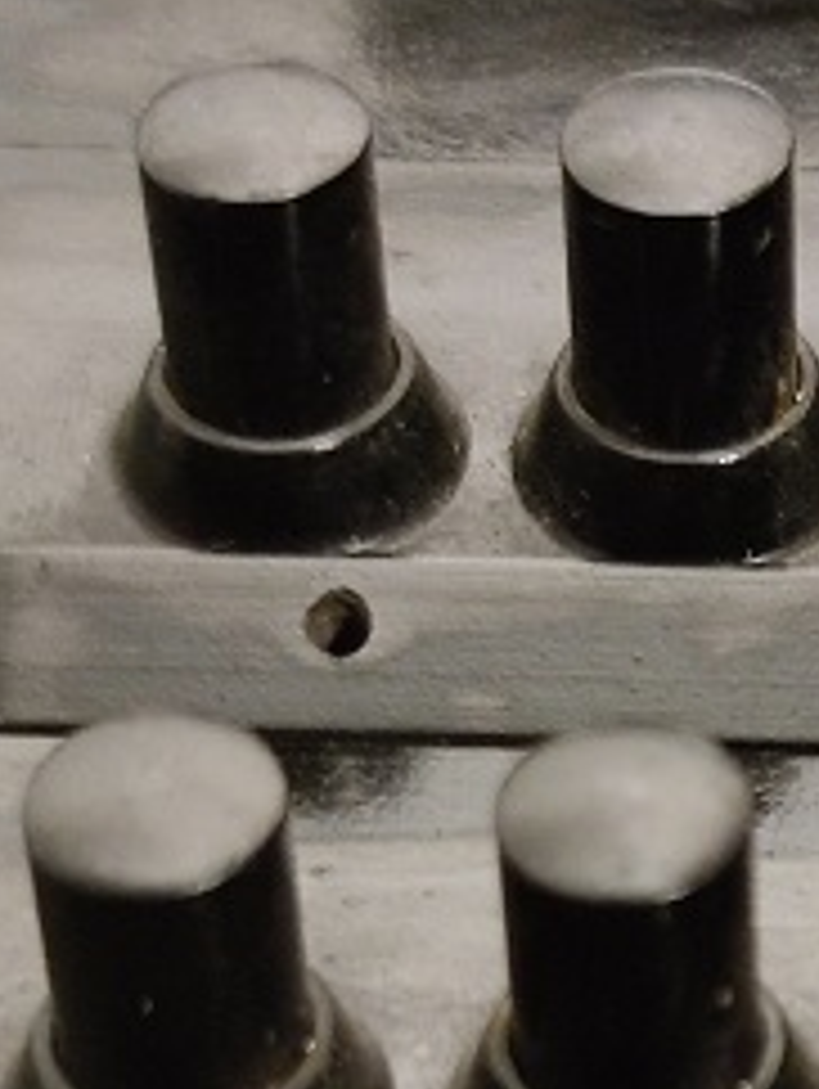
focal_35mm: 157
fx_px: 4944
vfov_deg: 12.4
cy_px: 1156
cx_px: 1030
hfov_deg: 9.3
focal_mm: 6.72
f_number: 1.69
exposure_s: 1/50
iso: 796
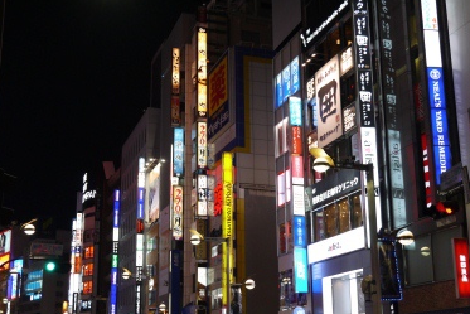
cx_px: 207
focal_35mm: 55
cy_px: 177
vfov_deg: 24.6
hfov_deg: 36.2
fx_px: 718
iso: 640
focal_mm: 22
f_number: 4.6
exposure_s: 1/60
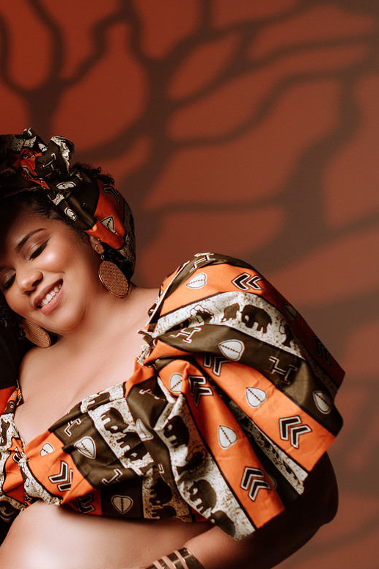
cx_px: 63
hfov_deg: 11.8
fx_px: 1831
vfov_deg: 17.6
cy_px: 289
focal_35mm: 116
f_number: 2.8
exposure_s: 1/125
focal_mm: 50
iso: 160
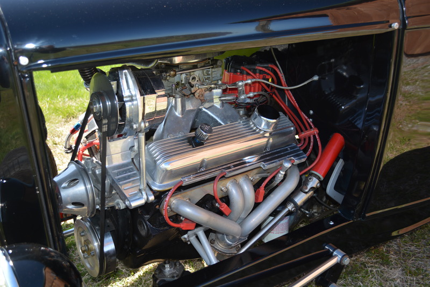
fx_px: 430
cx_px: 215
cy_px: 144
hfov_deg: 53.1
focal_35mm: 36
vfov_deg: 36.9
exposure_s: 1/200
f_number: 4
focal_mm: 24
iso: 110
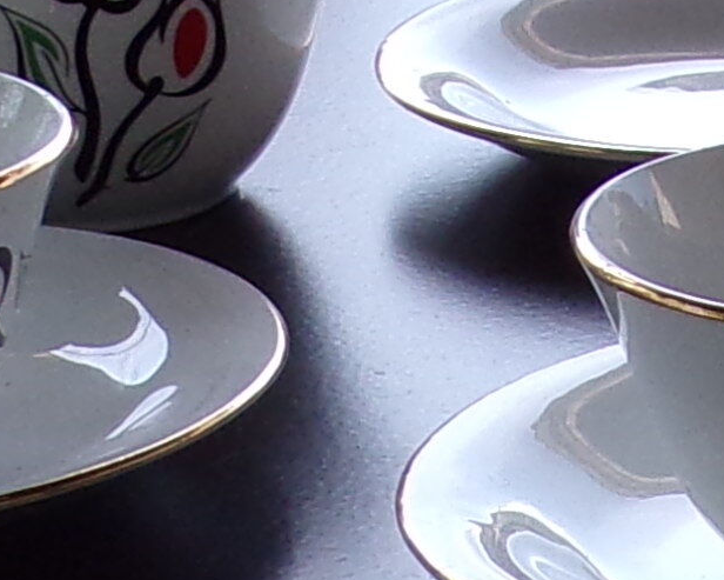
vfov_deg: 7.9
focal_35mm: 196
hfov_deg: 9.0
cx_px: 1643
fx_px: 4200
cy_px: 355
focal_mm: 4.3
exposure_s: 1/140
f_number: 4.3
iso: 80
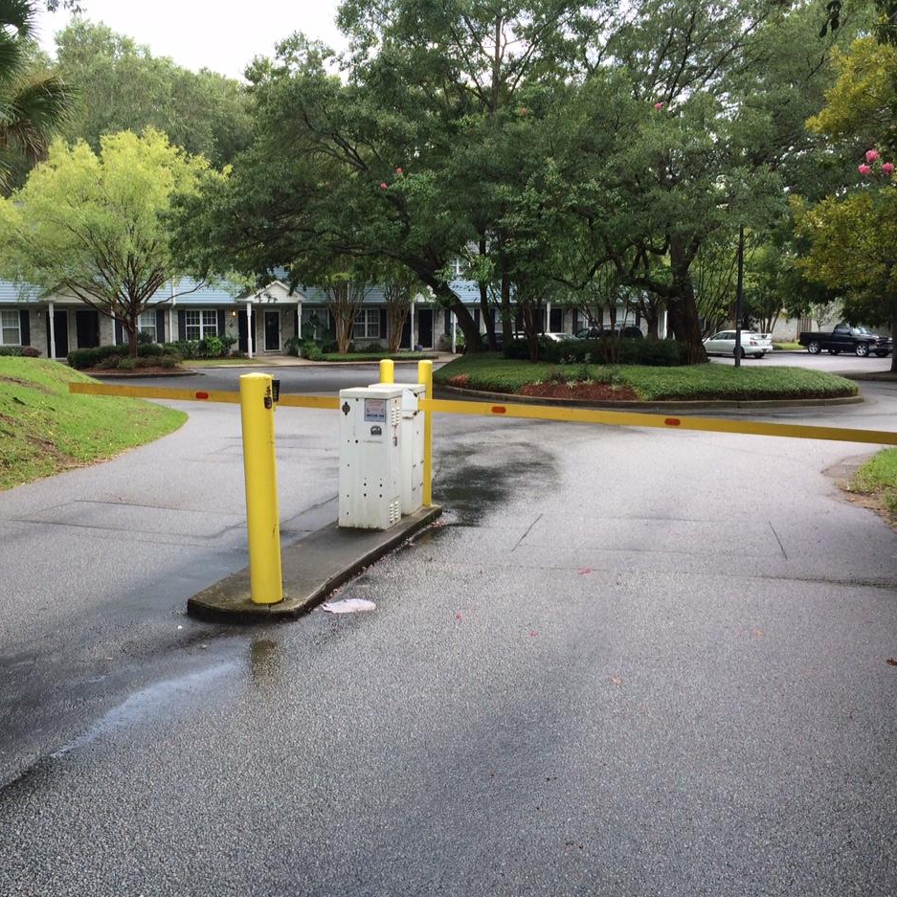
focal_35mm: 35
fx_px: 1026
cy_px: 440
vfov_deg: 47.2
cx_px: 372
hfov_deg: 47.0
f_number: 2.2
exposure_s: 1/383
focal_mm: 4.15
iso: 32
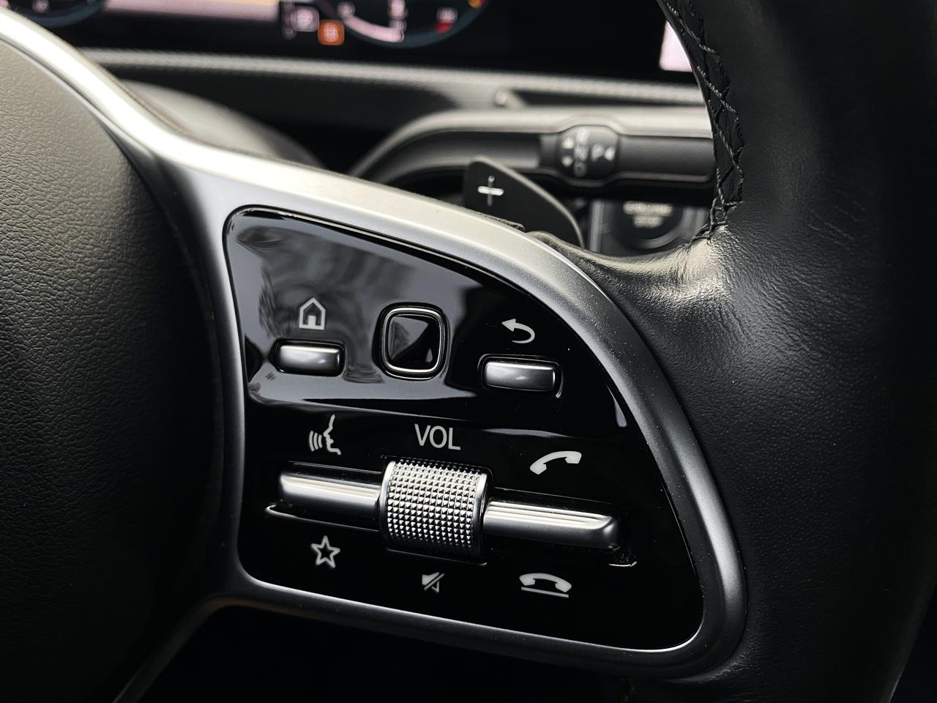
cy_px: 352
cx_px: 468
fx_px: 677
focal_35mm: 25
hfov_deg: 69.4
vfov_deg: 54.9
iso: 125
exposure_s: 1/62
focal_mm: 4.25
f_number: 1.8
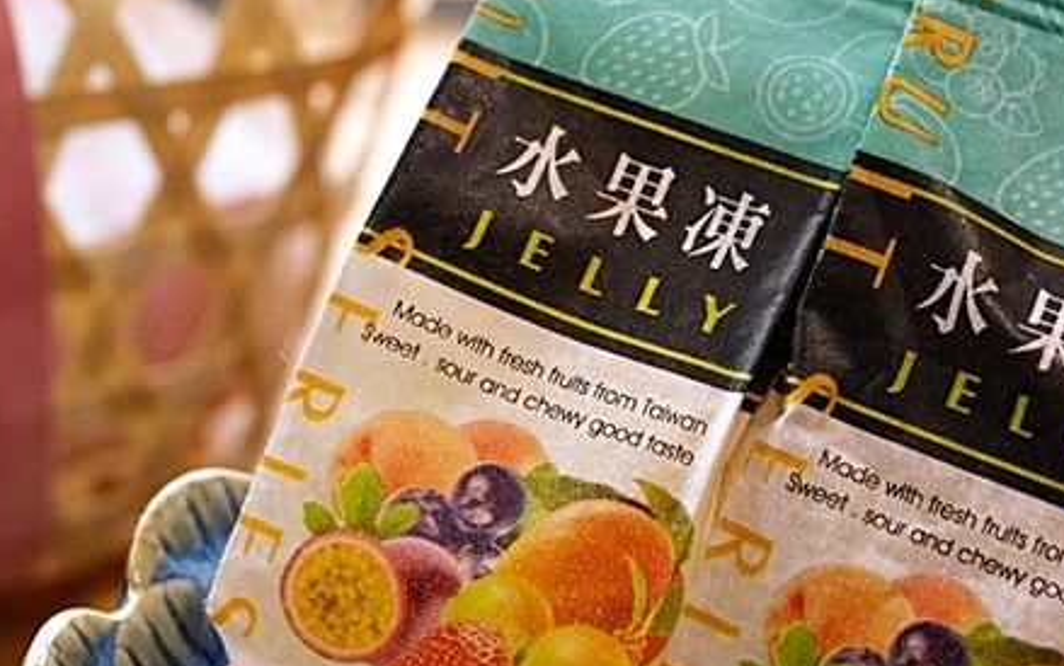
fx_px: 2002
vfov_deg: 18.9
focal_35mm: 69
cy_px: 431
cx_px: 771
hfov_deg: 29.4
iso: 1600
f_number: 3.6
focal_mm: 23
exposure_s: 1/850
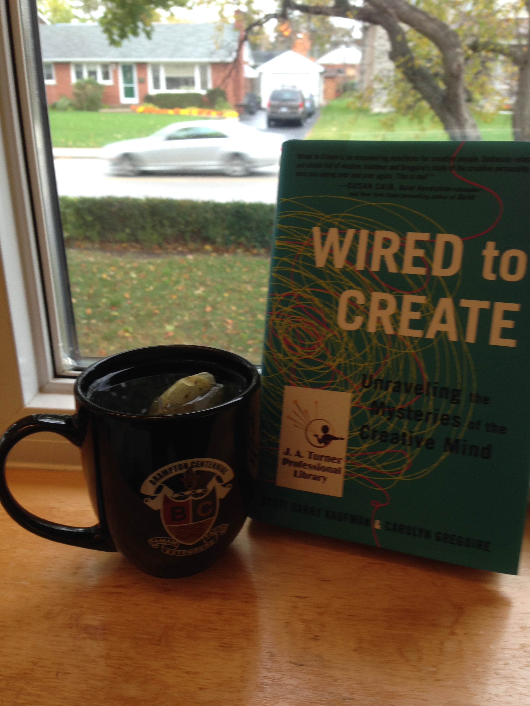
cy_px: 353
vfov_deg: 55.4
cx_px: 265
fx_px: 674
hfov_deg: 42.9
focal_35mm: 33
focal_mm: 4.12
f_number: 2.4
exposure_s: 1/30
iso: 50
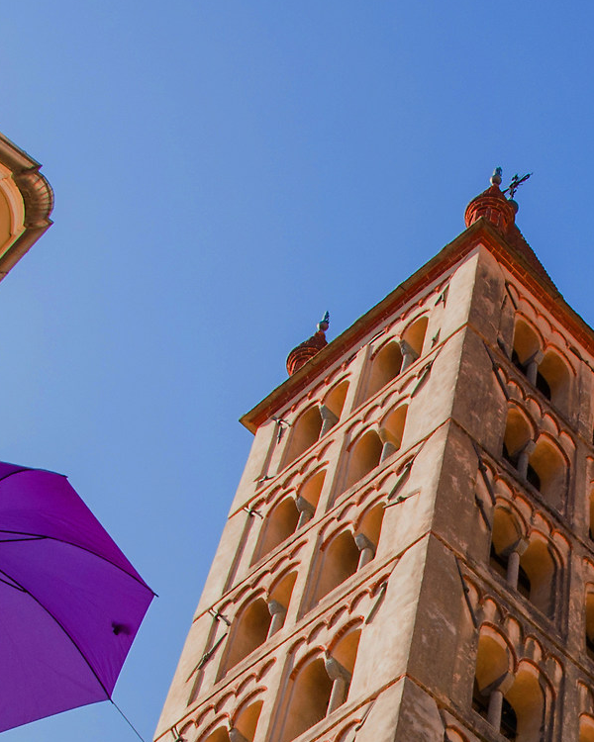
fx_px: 1978
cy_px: 767
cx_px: 571
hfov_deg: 16.8
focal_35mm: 90
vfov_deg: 20.5
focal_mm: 20
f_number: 7.1
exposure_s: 1/200
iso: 200
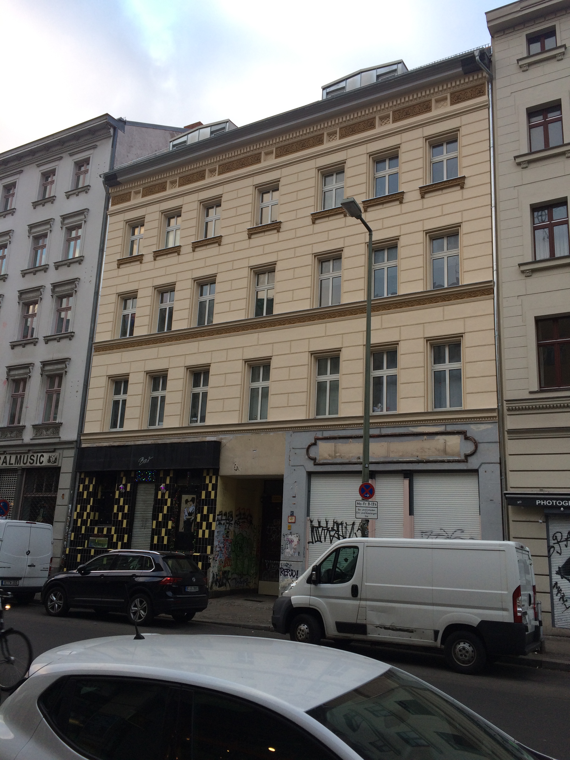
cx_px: 285
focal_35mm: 29
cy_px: 380
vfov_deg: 61.7
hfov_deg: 48.2
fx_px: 637
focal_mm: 4.15
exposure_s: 1/121
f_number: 2.2
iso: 32
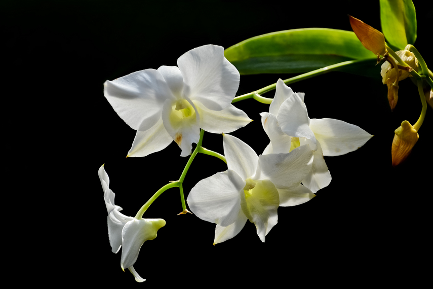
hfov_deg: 7.9
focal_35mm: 261
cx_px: 212
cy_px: 149
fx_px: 3133
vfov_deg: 5.3
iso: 180
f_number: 8
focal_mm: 165
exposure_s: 1/160
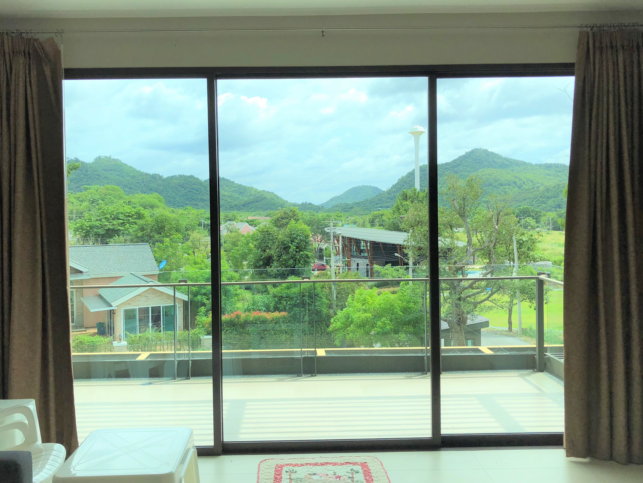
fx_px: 594
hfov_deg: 56.8
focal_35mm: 32
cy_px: 231
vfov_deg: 44.1
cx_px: 306
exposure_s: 1/1412
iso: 20
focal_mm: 3.99
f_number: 1.8
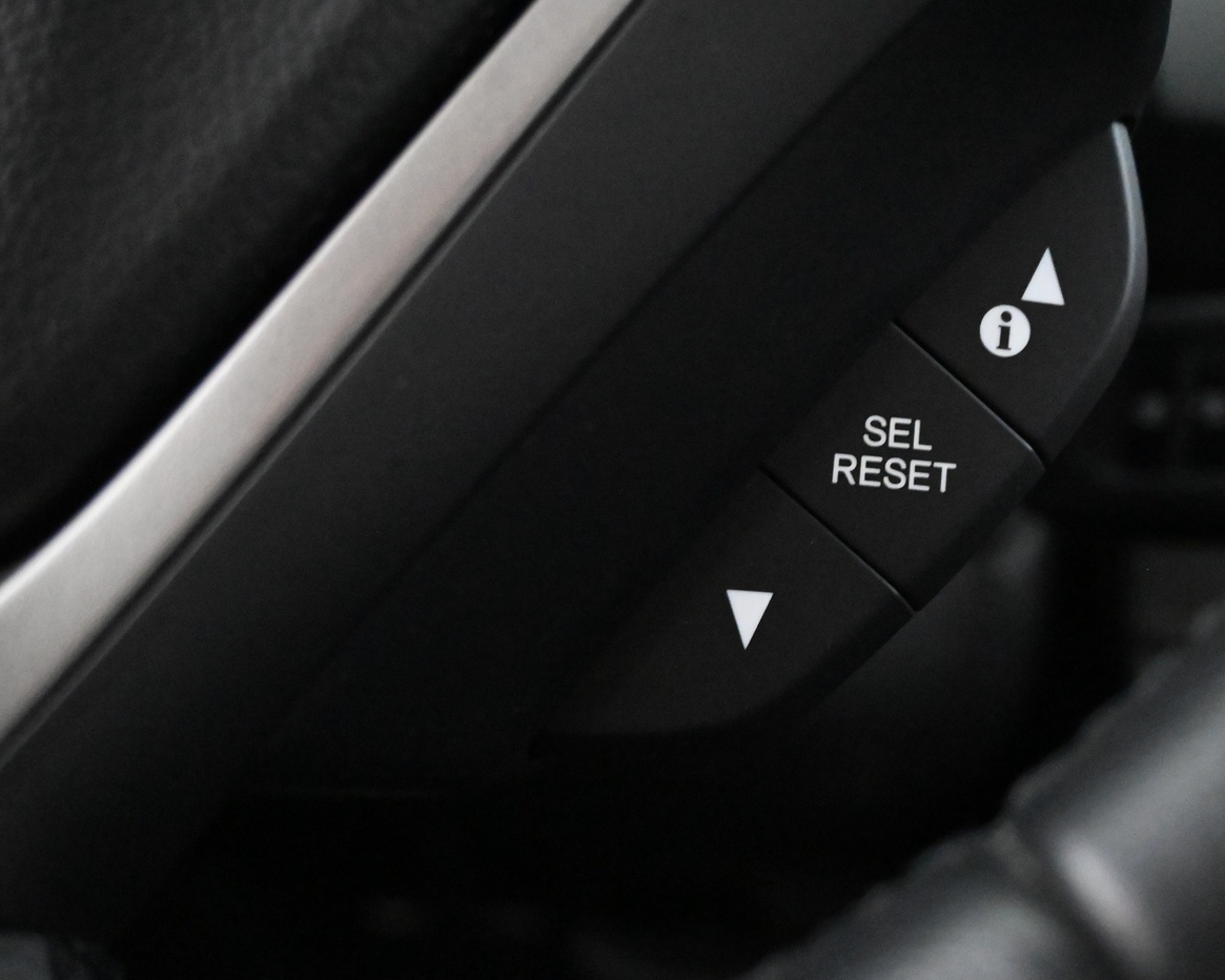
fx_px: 1739
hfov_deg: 38.2
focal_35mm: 48
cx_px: 842
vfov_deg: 31.5
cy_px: 475
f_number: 4.2
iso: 14400
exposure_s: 1/40
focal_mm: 24.5
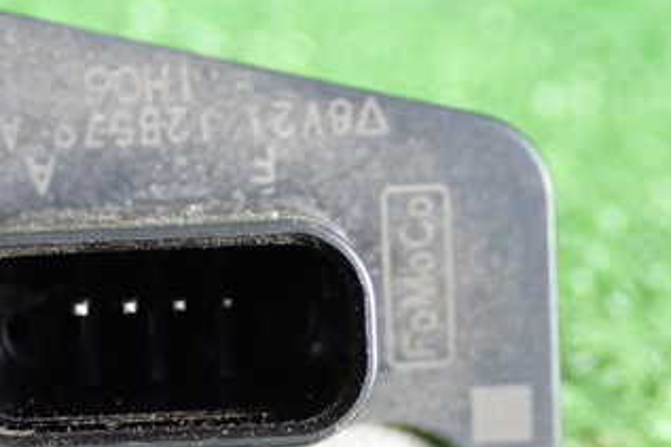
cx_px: 161
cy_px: 354
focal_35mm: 122
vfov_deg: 11.2
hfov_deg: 16.7
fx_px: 2273
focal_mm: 11.09
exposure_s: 1/60
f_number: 3.6
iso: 640
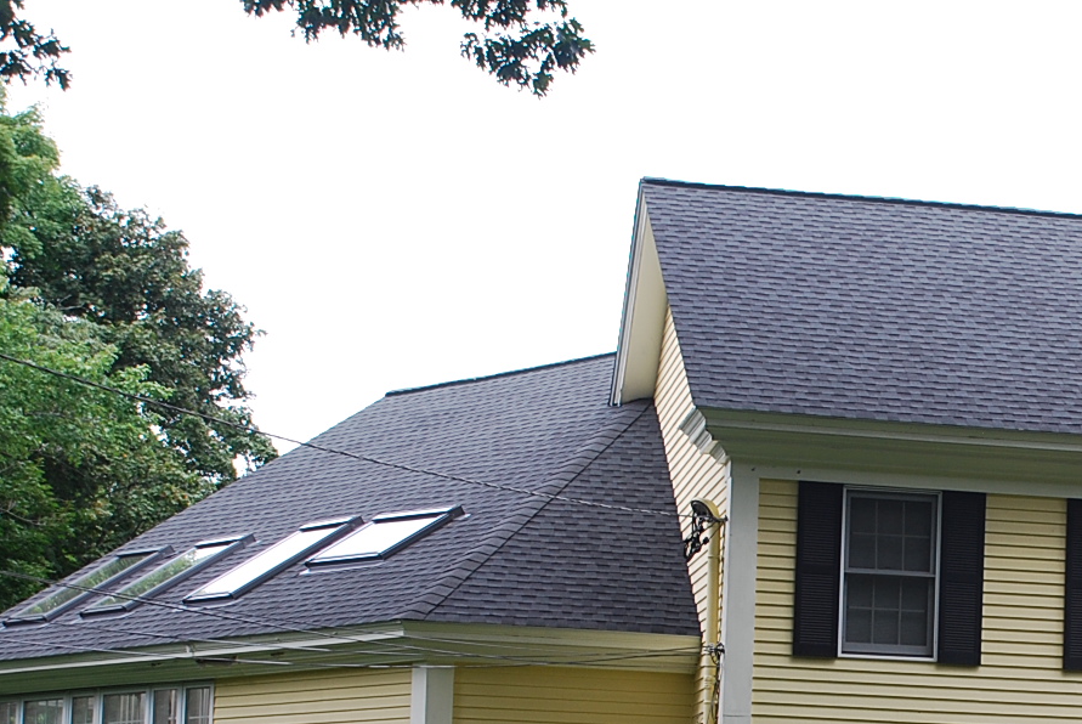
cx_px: 1015
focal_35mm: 101
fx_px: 3041
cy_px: 722
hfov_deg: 19.7
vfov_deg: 13.4
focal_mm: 31
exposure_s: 1/125
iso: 160
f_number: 5.6
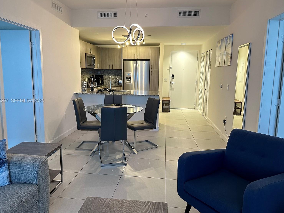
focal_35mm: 26
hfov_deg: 67.3
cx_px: 138
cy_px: 101
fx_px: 213
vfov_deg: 53.0
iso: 320
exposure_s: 1/60
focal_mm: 6.86
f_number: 1.78
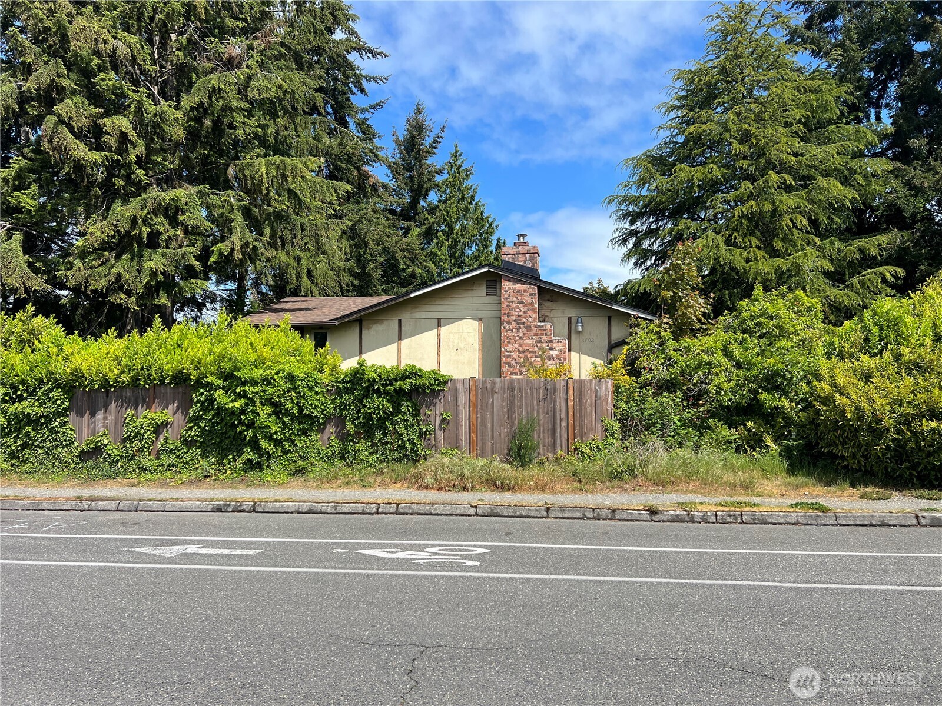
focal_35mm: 26
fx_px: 708
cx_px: 471
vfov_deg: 53.1
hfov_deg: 67.3
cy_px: 353
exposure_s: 1/3257
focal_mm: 5.7
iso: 50
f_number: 1.5
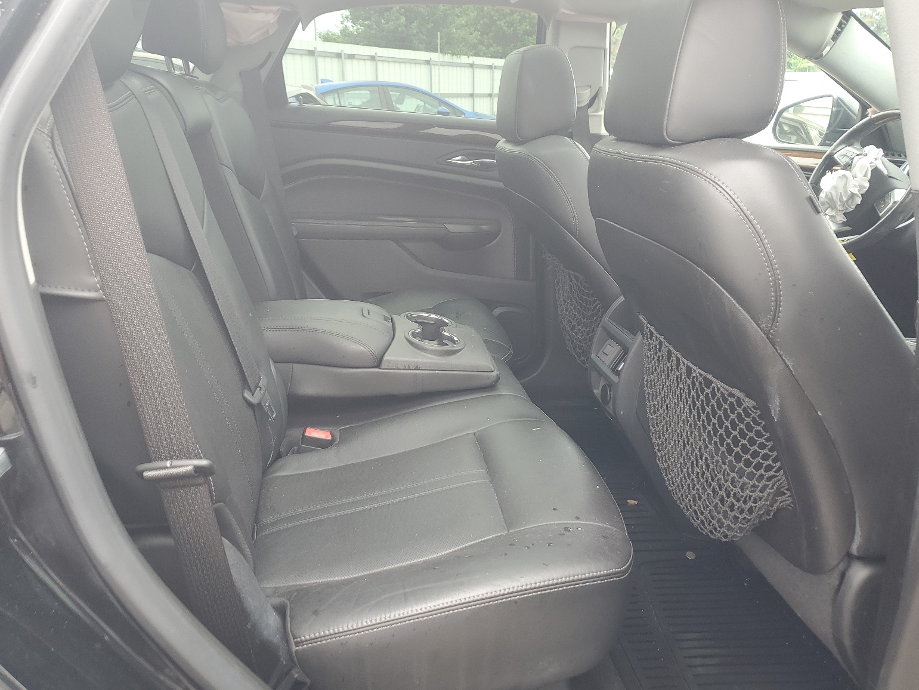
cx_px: 470
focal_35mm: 27
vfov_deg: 51.4
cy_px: 335
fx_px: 717
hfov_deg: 65.3
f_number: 1.5
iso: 52
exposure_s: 1/120
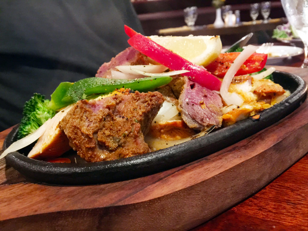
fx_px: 258
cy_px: 116
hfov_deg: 61.7
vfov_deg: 48.2
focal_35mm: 29
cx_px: 154
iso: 160
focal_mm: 4.15
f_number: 2.2
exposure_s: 1/4
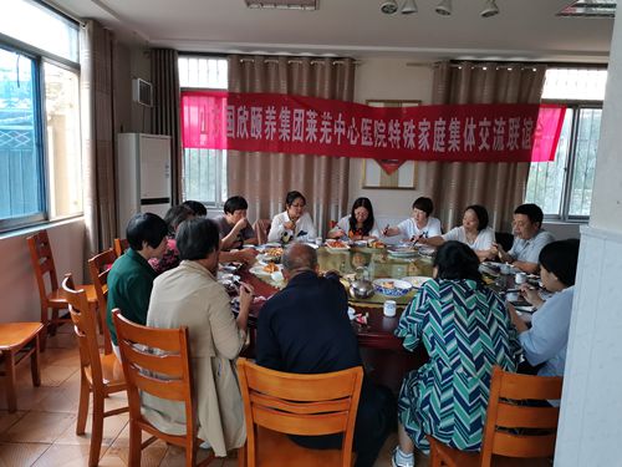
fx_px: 467
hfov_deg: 67.3
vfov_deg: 53.1
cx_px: 311
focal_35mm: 26
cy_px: 234
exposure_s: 1/100
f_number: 1.8
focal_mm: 4.75
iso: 160
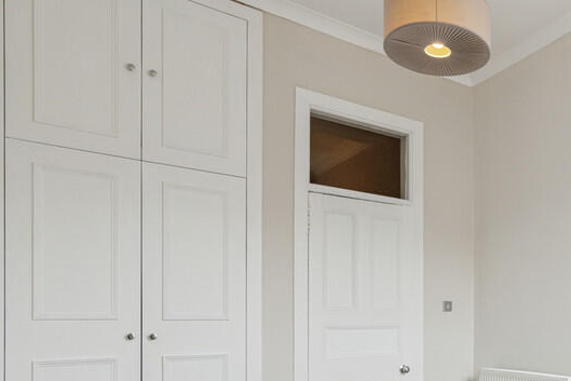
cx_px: 520
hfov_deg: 52.5
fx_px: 492
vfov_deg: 40.5
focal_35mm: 31
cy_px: 308
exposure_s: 1/100
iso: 1000
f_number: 8
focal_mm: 16
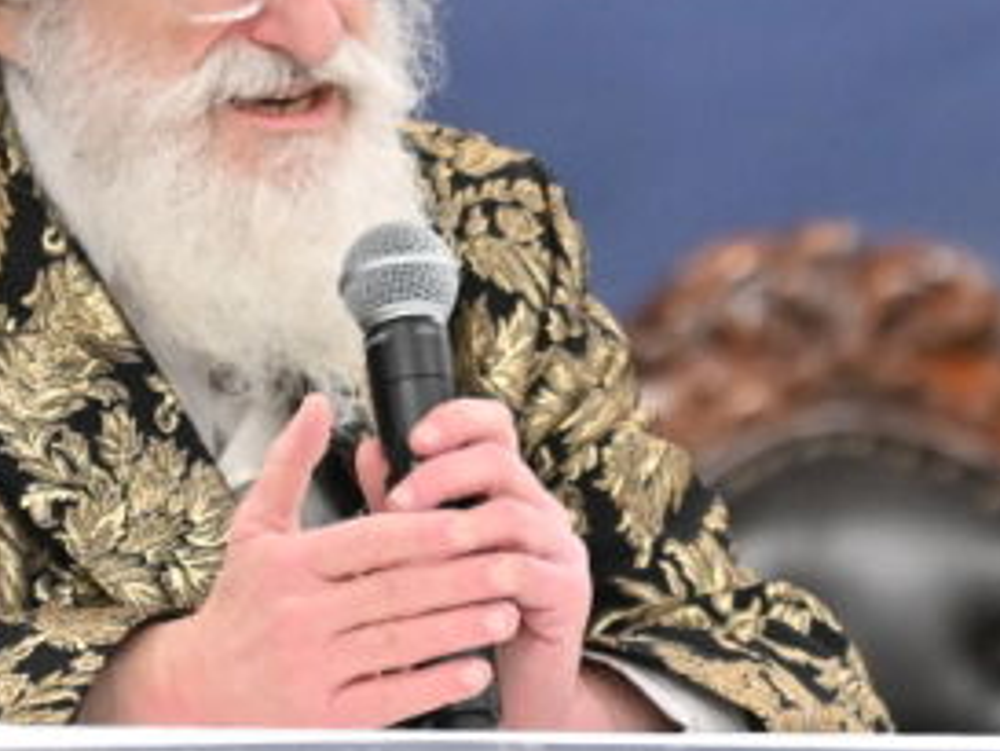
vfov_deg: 1.4
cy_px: -88
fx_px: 31271
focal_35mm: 1082
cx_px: 205
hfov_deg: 1.8
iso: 1250
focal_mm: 200
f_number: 2.8
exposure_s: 1/320
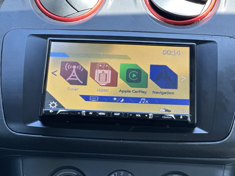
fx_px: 523
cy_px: 88
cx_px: 118
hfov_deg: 25.3
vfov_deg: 19.1
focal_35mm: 77
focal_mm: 9
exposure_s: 1/121
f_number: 2.8
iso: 160
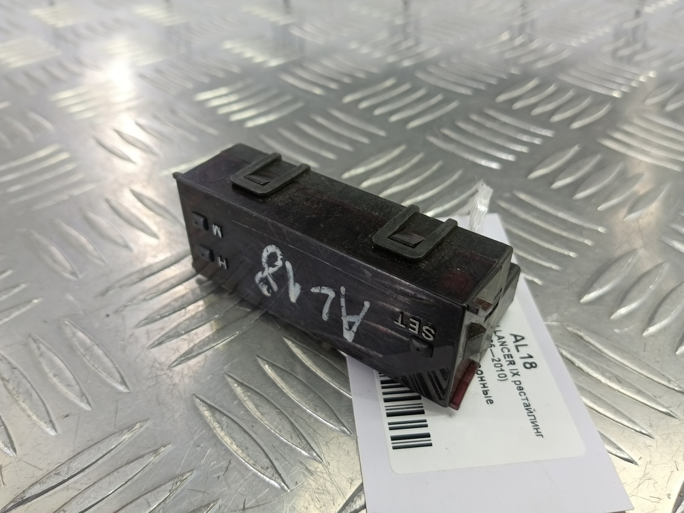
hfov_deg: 73.9
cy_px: 256
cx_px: 342
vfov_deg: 58.9
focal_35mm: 23
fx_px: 454
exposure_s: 1/50
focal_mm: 4.11
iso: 143
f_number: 1.6
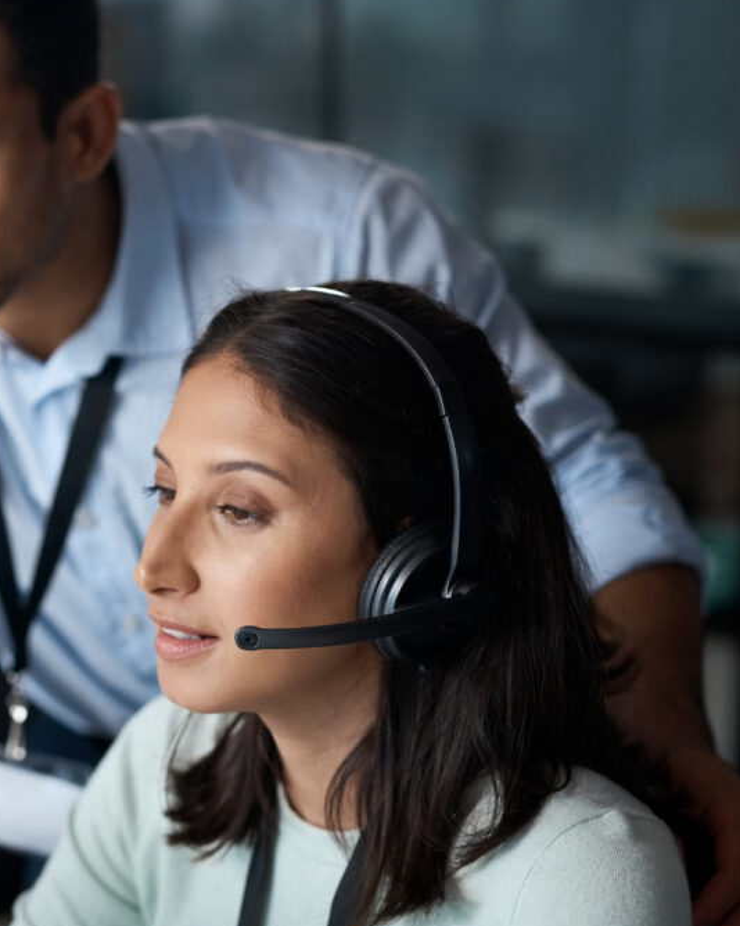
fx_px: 2465
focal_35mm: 90
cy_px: 518
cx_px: 35
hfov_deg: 16.8
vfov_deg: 21.3
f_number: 2.2
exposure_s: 1/125
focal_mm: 50
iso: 320
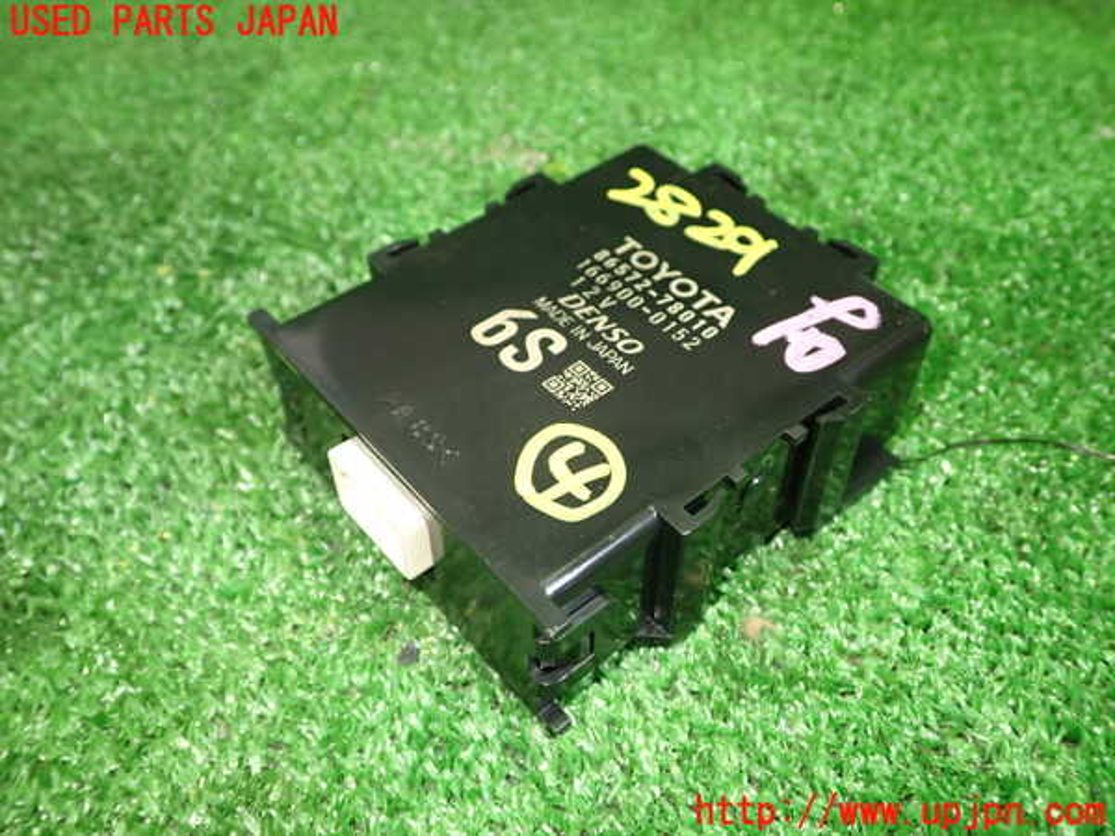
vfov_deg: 44.2
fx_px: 1031
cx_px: 558
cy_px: 418
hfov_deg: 56.8
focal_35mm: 32
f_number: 2.4
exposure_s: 1/30
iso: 500
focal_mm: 5.79
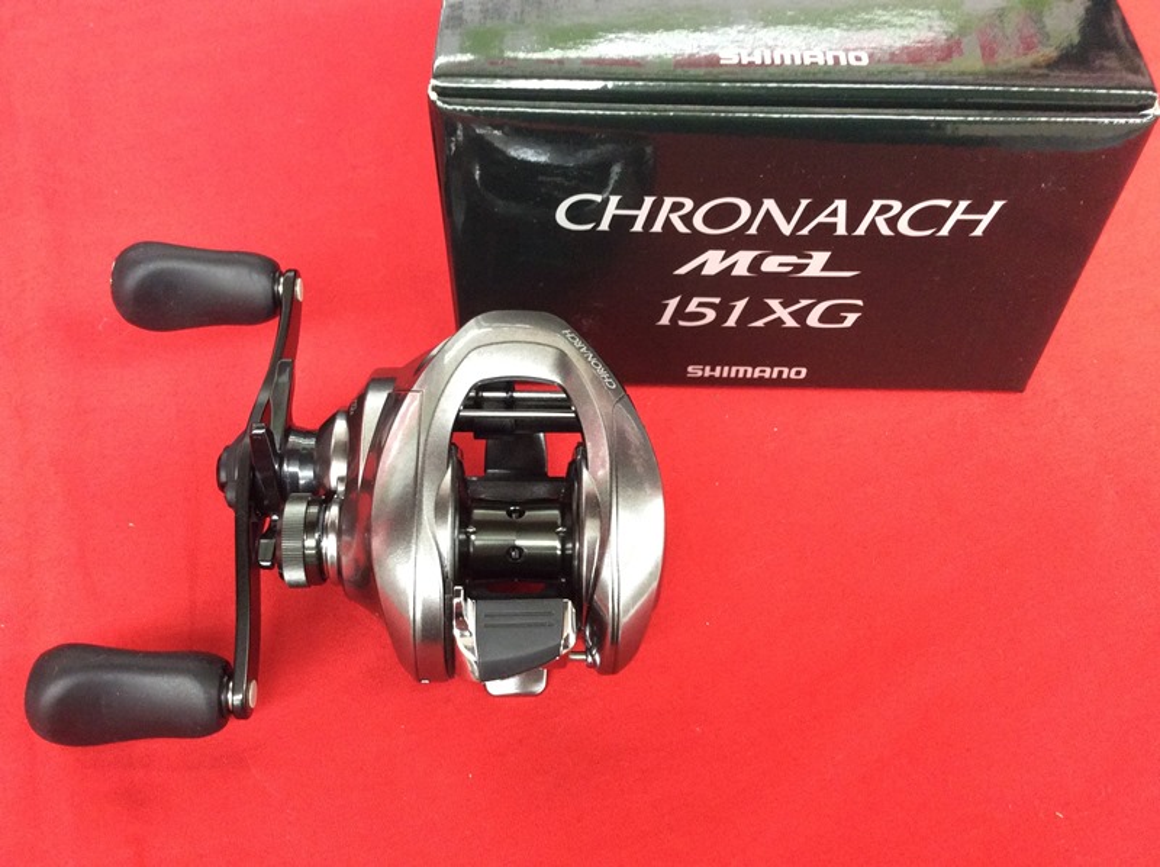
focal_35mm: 32
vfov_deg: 44.1
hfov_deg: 56.9
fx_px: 1071
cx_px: 580
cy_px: 434
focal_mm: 3.3
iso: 160
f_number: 2.4
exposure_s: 1/24
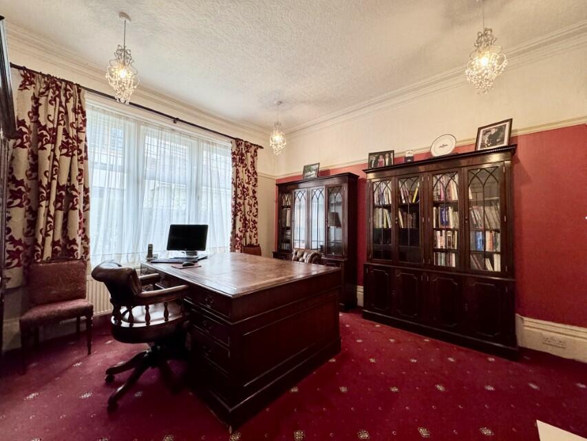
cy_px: 220
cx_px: 294
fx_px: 237
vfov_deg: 85.7
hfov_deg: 102.1
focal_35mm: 14
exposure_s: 1/100
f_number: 2.2
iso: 320
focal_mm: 2.22
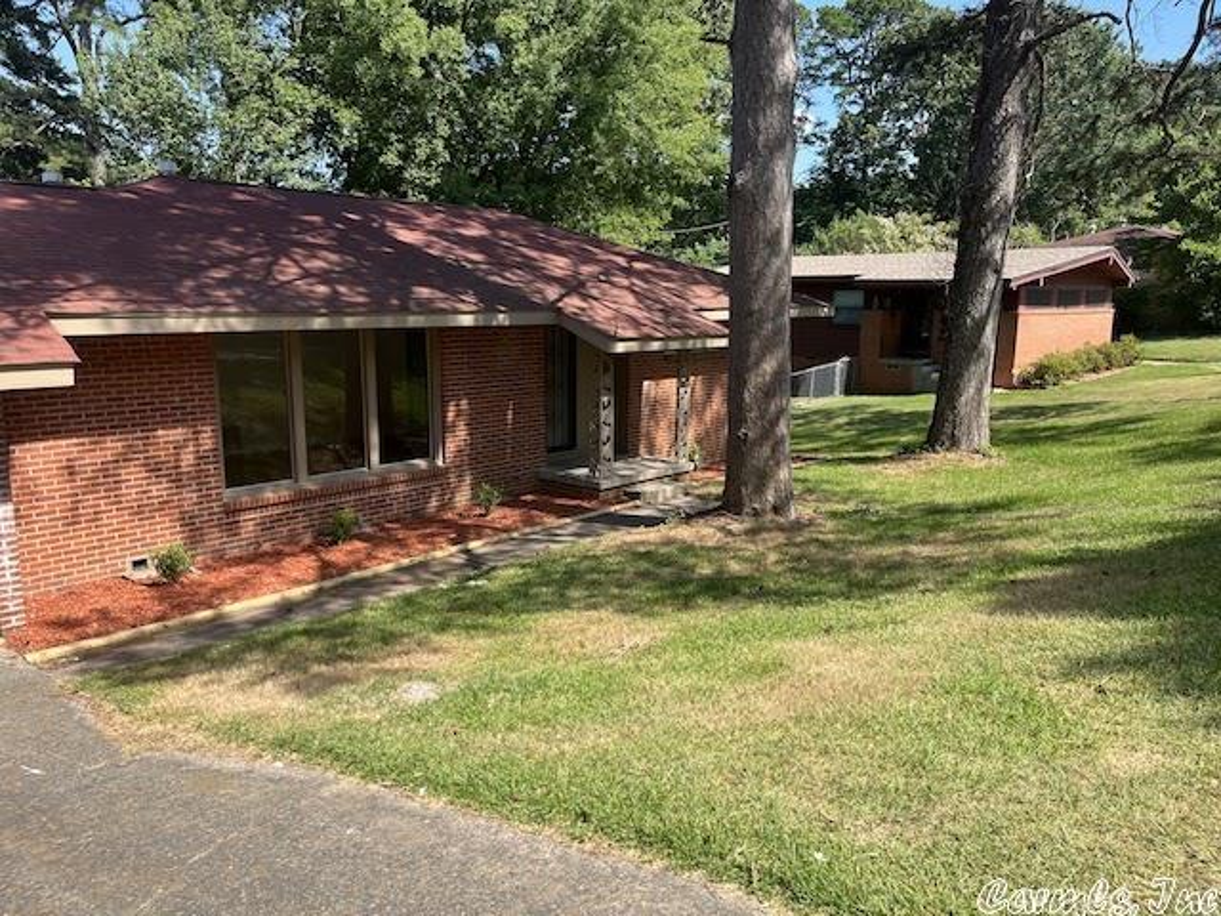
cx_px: 610
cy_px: 458
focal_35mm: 26
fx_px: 917
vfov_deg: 53.1
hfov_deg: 67.3
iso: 50
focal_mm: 5.1
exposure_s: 1/1252
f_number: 1.6
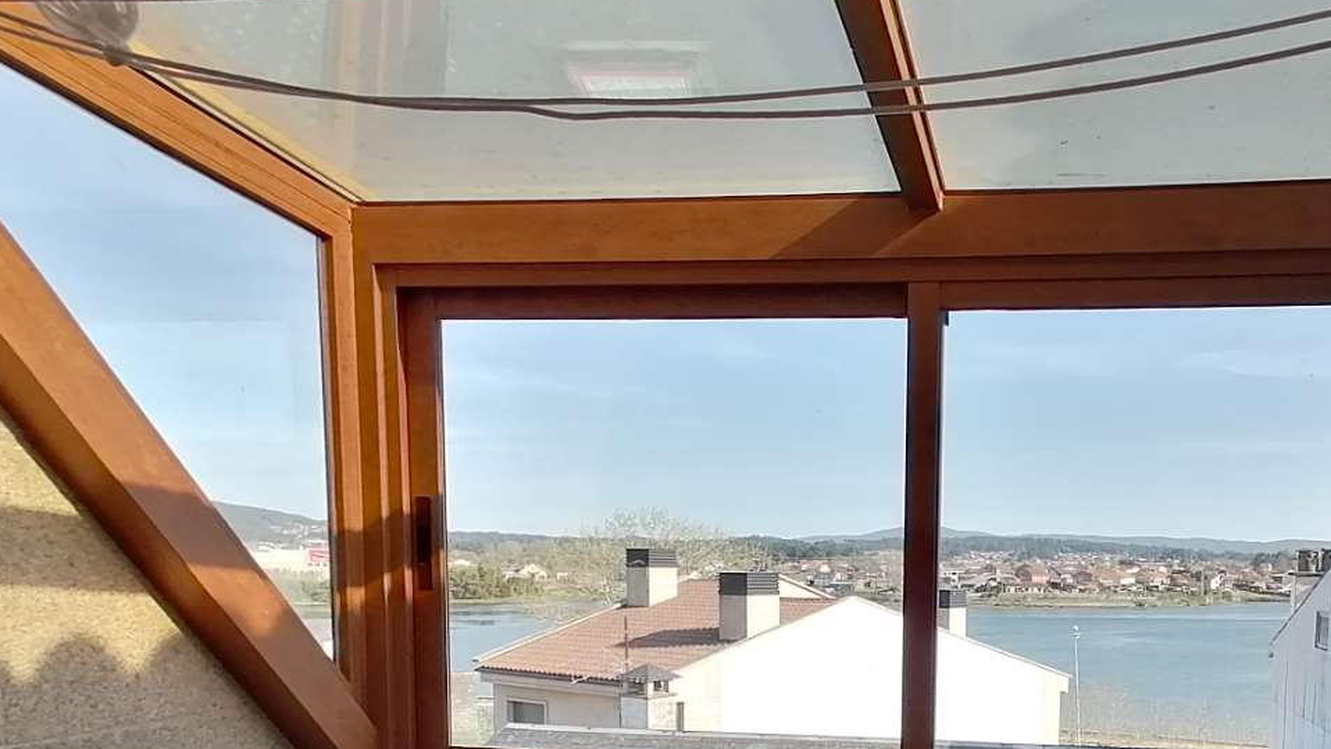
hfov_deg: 63.8
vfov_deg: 37.5
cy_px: 676
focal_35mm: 29
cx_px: 921
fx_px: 1024
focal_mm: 2.84
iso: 50
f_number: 2.4
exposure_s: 1/512
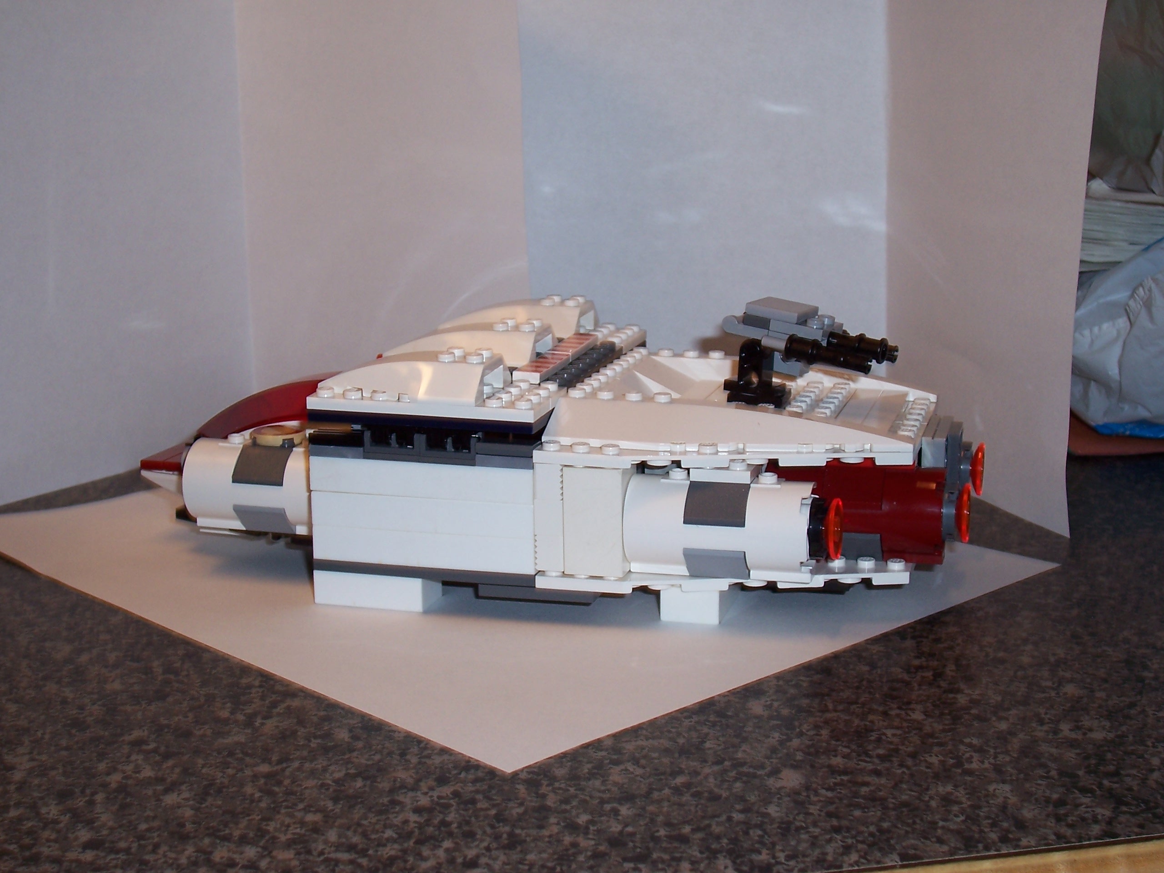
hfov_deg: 36.2
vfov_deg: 27.5
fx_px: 1782
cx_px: 582
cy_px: 436
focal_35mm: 53
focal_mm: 8.6
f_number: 3.4
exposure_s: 1/60
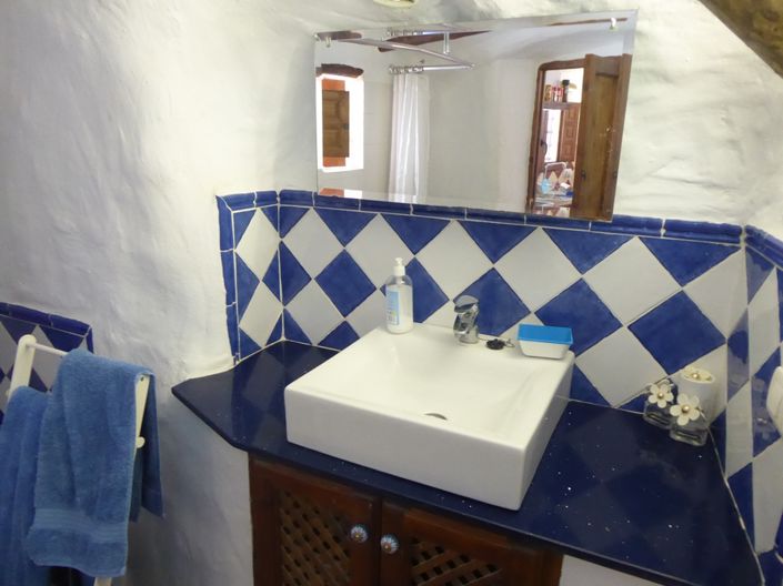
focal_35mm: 25
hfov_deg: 69.4
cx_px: 392
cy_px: 293
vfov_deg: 54.8
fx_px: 565
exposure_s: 1/13
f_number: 3.3
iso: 800
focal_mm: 4.3
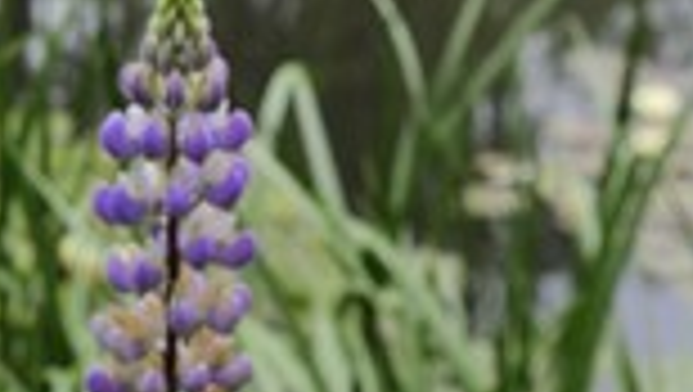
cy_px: 14
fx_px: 2207
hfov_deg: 17.2
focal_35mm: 120
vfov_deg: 10.1
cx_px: -97
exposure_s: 1/250
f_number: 6.3
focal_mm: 42
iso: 800
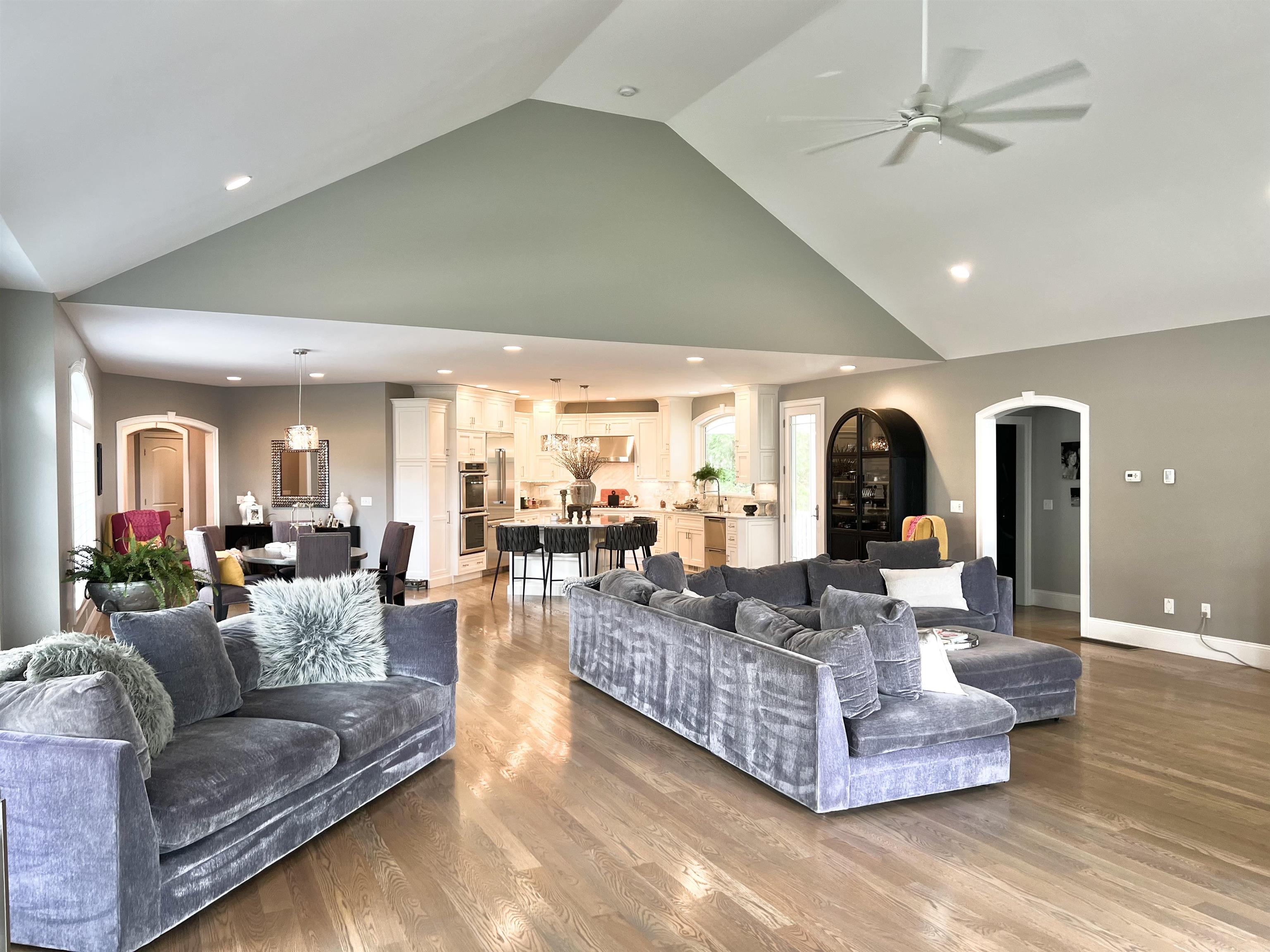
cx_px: 635
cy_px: 476
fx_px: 954
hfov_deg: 67.3
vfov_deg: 53.1
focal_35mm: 26
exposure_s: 1/60
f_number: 1.5
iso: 80
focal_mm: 5.7
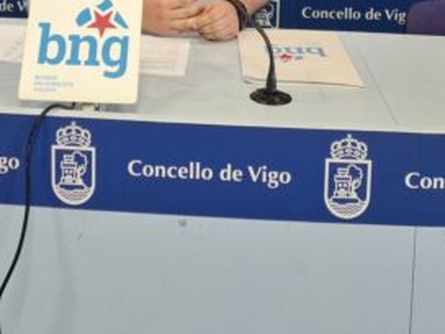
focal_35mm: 65
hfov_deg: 29.6
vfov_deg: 20.6
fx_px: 836
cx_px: 146
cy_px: -103
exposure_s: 1/100
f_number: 1.8
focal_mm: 6.4
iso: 200
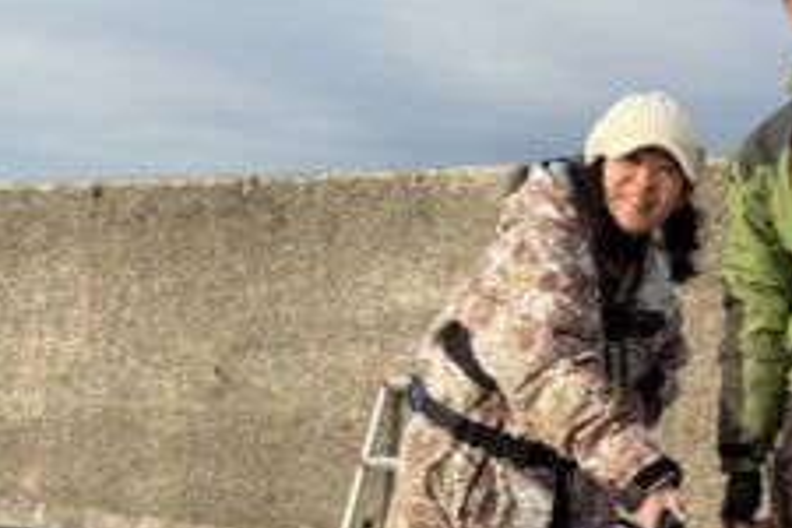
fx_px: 1056
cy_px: 408
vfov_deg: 27.6
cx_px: 693
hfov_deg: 38.6
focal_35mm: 48
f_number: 1.6
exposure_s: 1/1901
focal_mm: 5.96
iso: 50
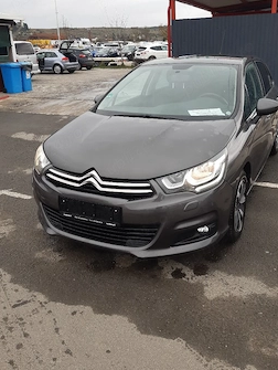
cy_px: 168
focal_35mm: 31
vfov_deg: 58.2
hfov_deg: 45.4
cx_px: 154
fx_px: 331
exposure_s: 1/476
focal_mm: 3.92
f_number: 1.7
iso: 40
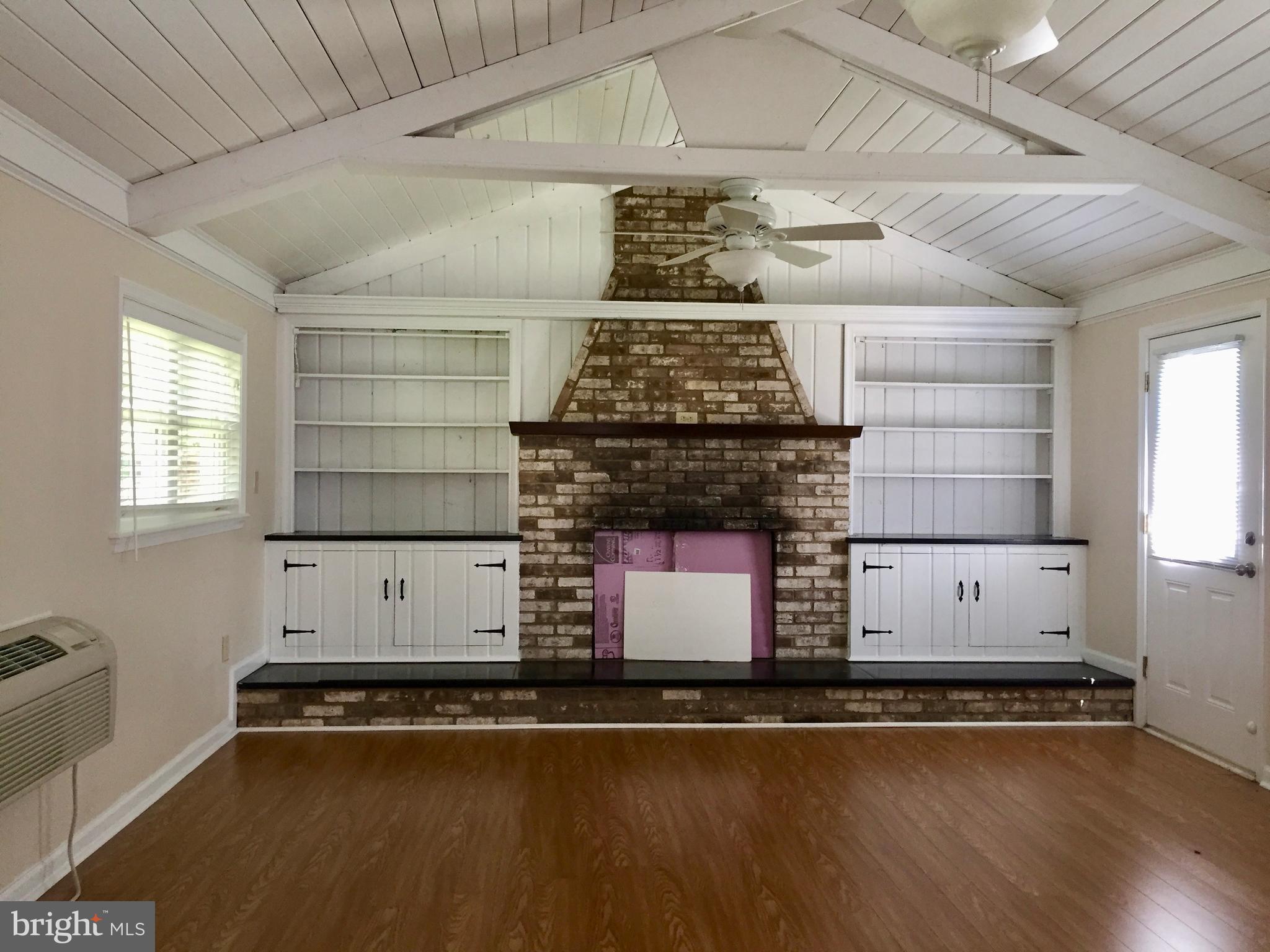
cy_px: 476
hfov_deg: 61.7
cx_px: 635
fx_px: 1064
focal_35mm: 29
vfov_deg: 48.2
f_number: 2.2
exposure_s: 1/30
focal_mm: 4.15
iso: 125
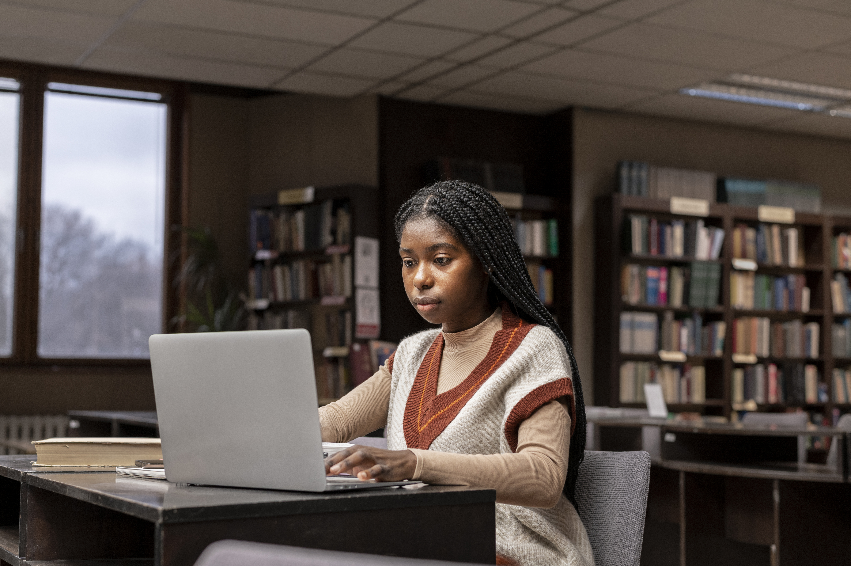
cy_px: 281
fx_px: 1228
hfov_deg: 38.2
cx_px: 411
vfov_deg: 26.0
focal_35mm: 52
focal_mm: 50
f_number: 3.2
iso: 800
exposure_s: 1/200
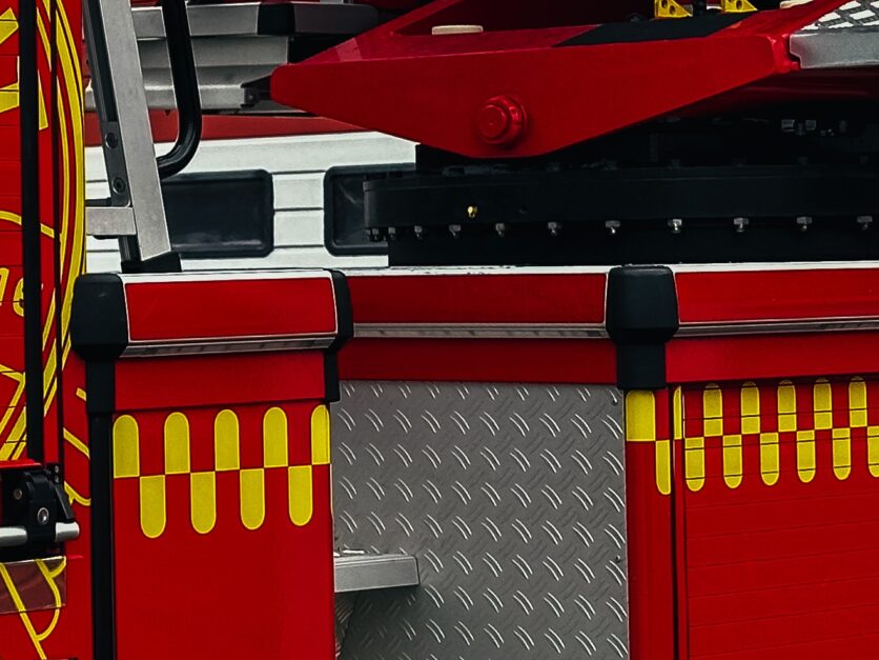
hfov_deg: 13.0
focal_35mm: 147
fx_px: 3733
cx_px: -286
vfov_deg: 10.1
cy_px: 280
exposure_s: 1/220
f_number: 1.8
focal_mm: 6.86
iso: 50
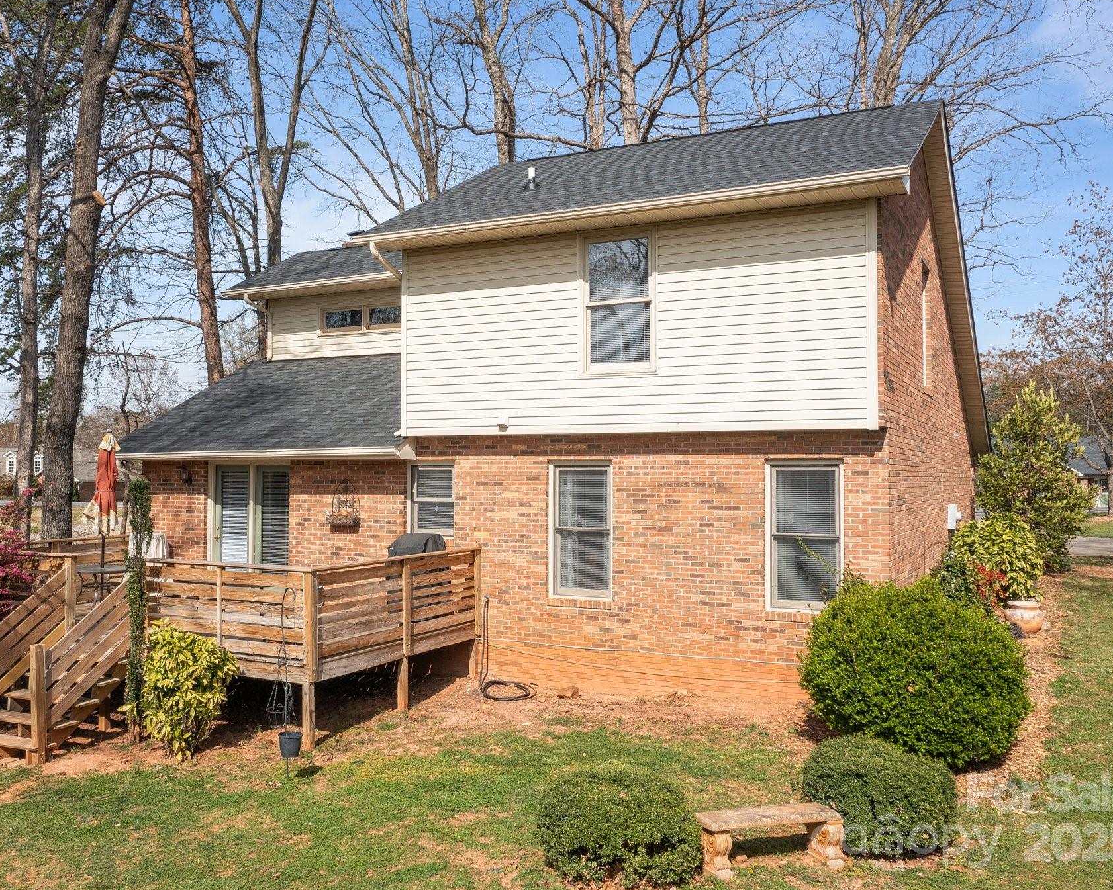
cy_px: 446
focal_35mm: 32
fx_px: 1054
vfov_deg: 45.8
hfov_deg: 55.6
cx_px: 507
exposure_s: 1/500
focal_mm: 10.26
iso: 100
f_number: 5.6
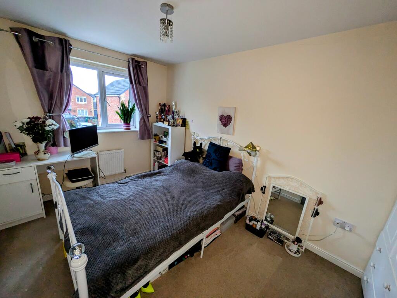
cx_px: 198
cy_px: 149
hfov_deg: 102.0
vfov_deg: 85.7
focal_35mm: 14
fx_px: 161
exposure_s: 1/25
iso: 239
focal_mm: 1.83
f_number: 2.2
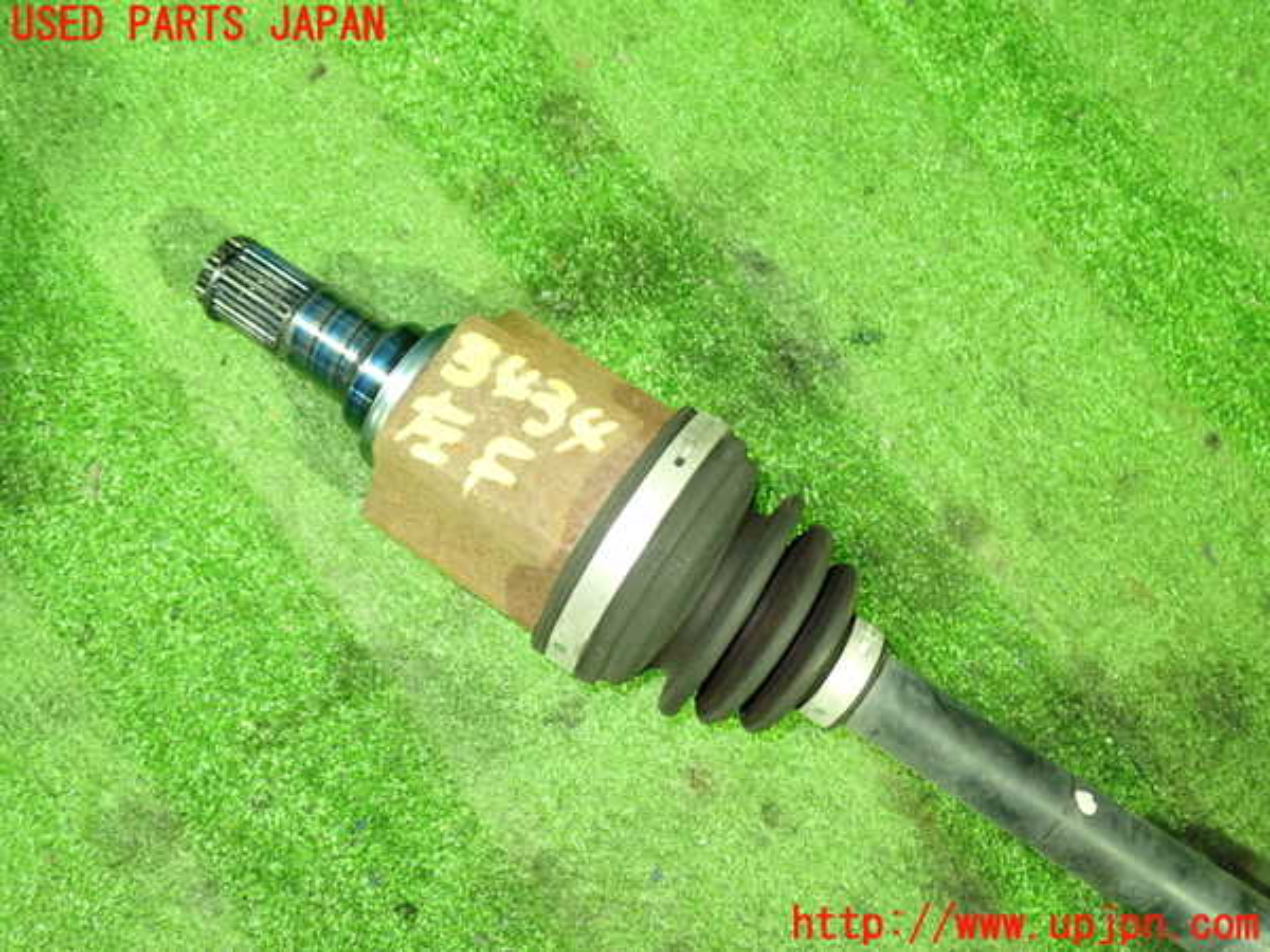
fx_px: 1101
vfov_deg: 46.8
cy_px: 476
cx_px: 635
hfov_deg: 60.0
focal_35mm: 30
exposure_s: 1/20
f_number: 2.3
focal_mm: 5.4
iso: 800
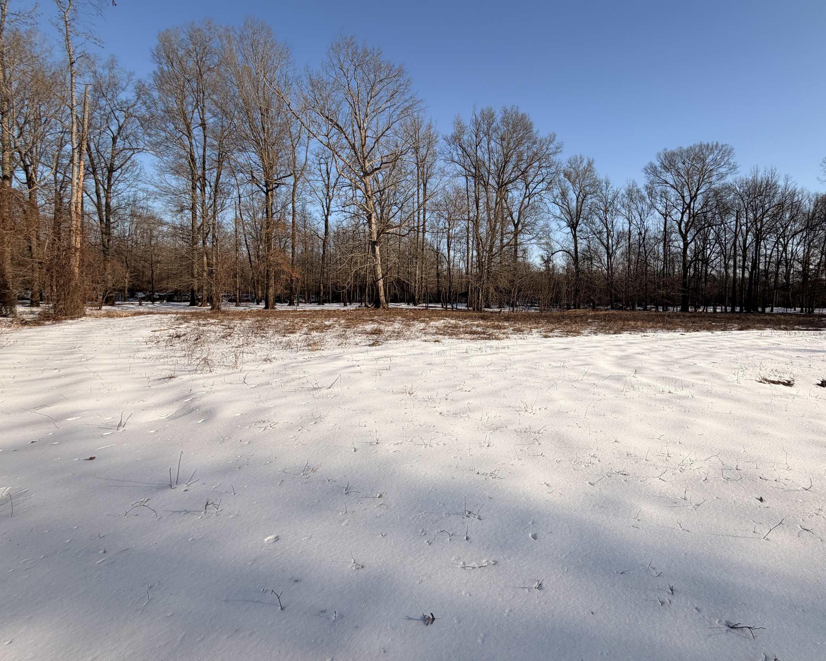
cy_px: 306
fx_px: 440
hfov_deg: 85.3
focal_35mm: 18
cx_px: 496
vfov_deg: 73.7
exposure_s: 1/1145
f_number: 2.2
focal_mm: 2.22
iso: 20
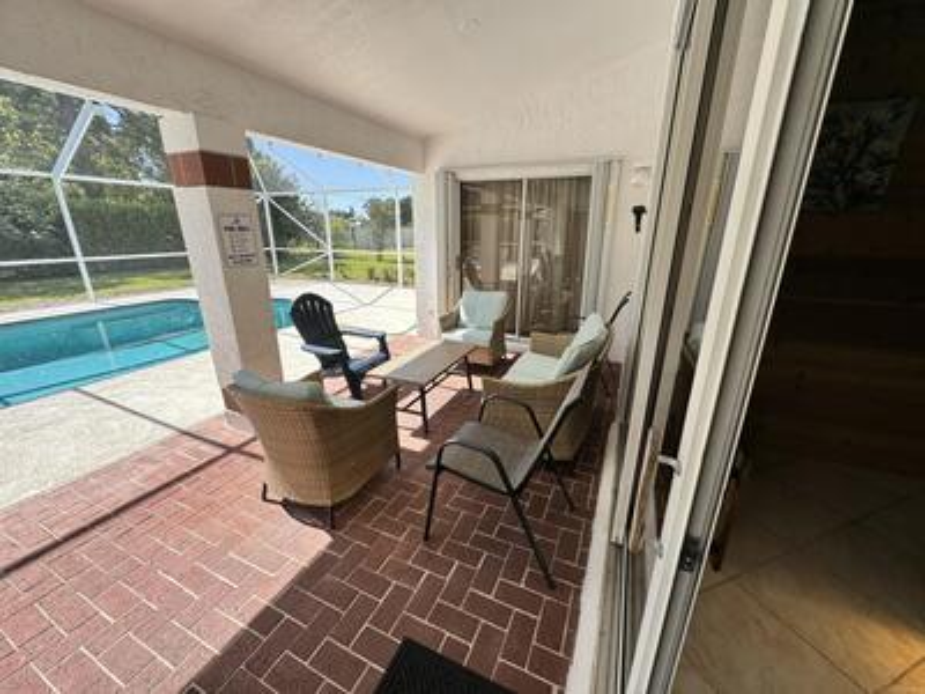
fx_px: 374
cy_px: 347
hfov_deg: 102.1
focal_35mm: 14
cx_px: 462
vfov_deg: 85.7
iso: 40
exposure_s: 1/423
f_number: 2.2
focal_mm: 2.22
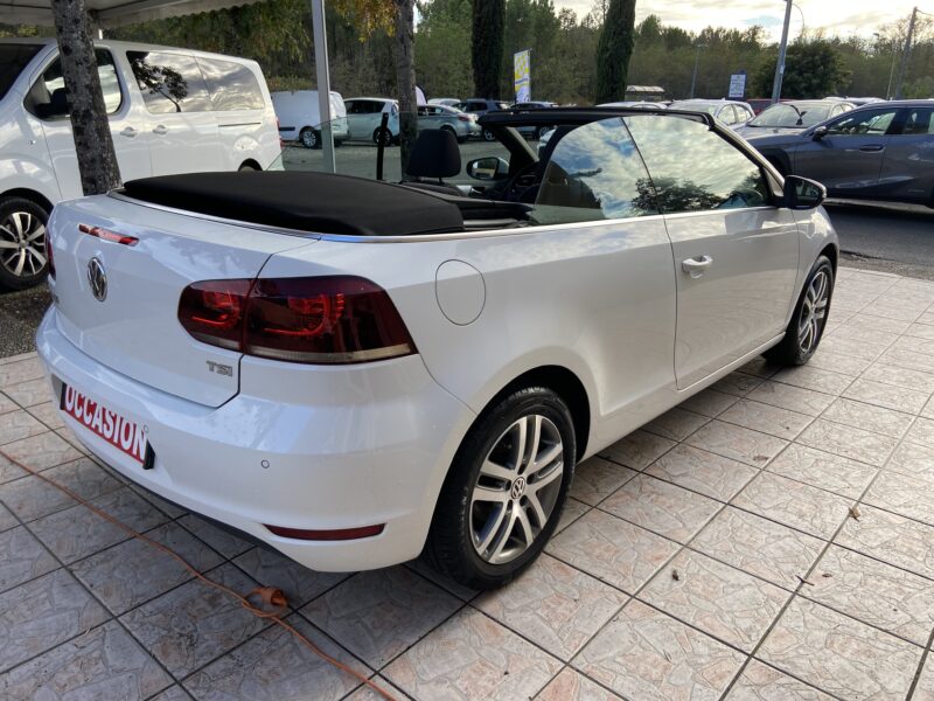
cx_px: 467
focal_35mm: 26
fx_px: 702
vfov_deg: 53.1
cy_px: 350
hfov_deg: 67.3
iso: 32
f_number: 1.8
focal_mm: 4.25
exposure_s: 1/454
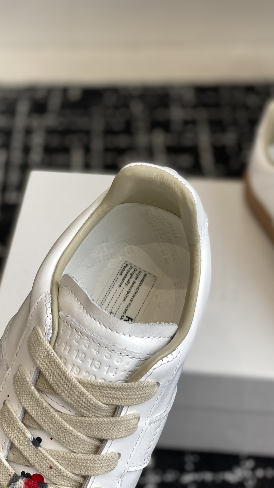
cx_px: 140
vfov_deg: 36.6
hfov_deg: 21.1
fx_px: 736
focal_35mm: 57
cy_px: 245
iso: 20
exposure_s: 1/122
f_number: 2
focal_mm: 6
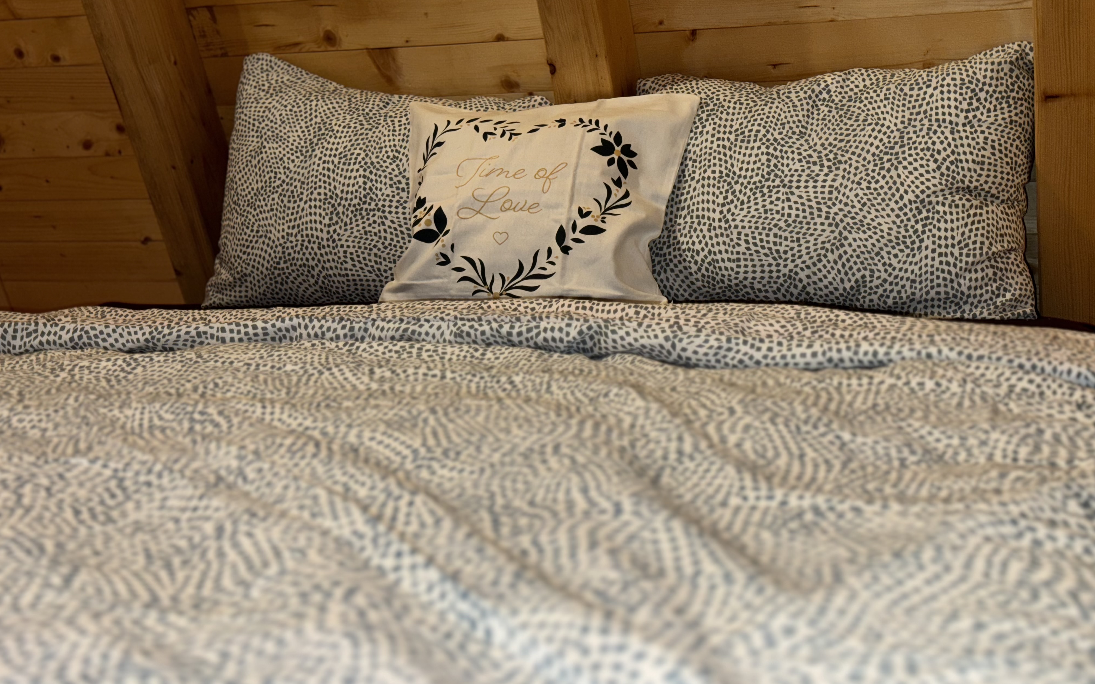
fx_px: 1522
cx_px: 547
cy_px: 282
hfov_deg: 39.6
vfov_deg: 25.3
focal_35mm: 51
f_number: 1.78
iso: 64
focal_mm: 6.76
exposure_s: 1/17
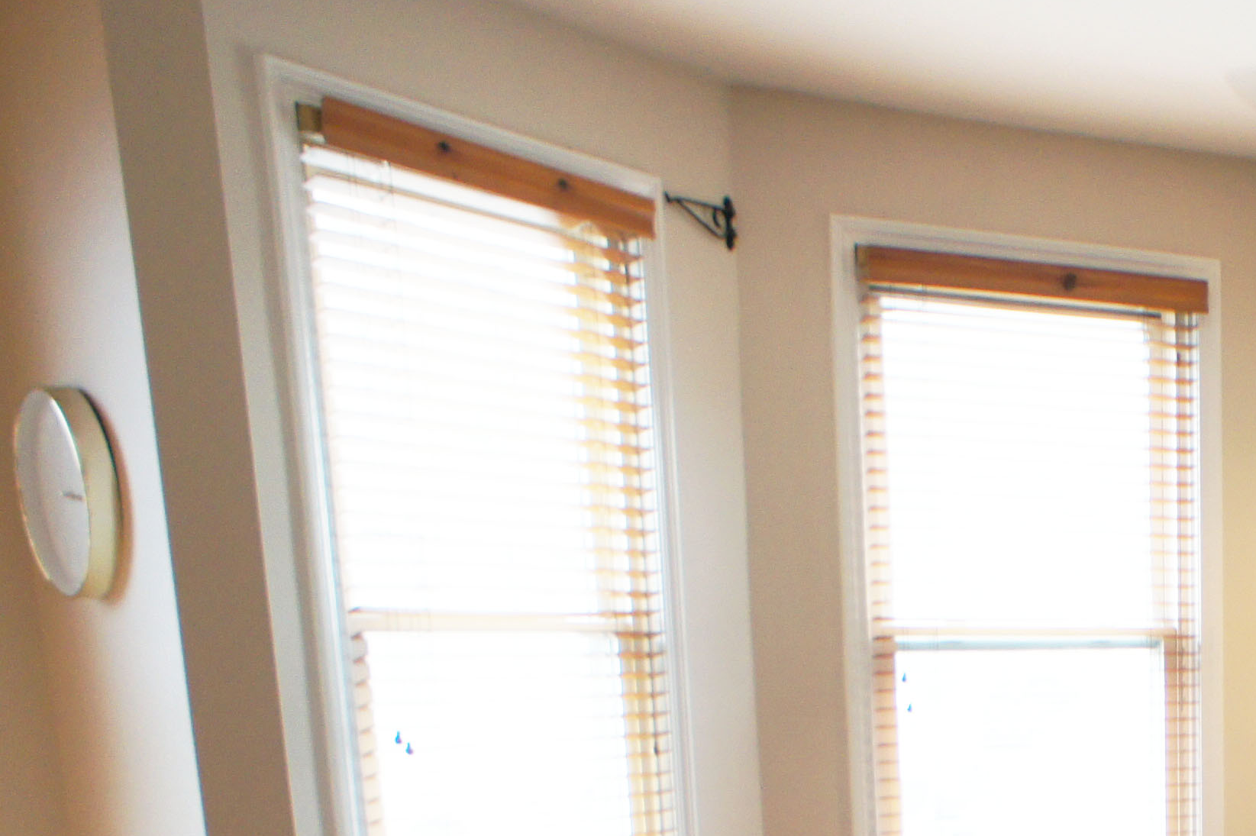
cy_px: 1113
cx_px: 1332
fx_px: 2336
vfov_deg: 18.7
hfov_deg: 27.8
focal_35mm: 67
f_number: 2.8
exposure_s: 1/30
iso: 320
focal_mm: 16
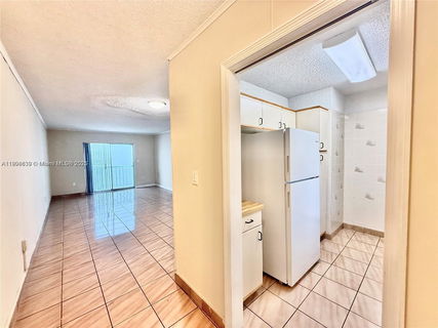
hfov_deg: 102.1
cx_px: 219
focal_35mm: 14
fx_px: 177
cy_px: 164
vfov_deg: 85.6
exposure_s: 1/120
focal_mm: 2.22
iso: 320
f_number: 2.2
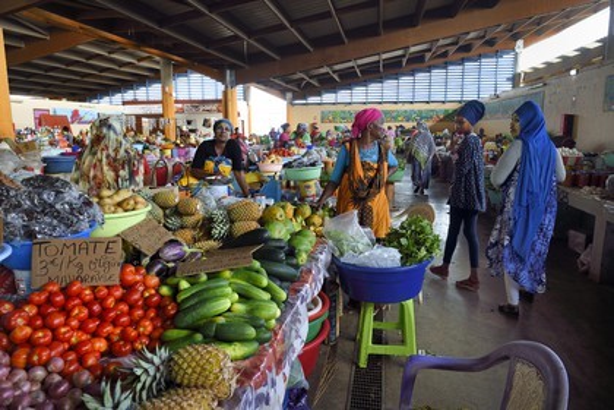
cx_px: 307
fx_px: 443
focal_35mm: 26
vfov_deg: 49.6
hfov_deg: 69.4
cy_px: 205
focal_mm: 26
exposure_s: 1/60
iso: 800
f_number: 7.1
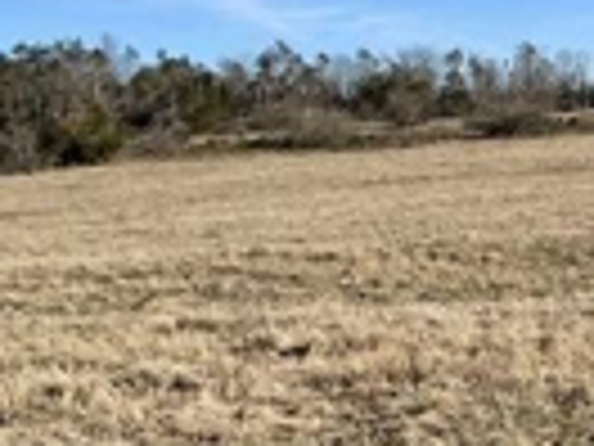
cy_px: 77
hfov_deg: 24.1
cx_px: 644
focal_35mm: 76
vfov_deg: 19.2
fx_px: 1304
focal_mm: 5.1
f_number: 1.6
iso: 32
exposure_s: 1/4202
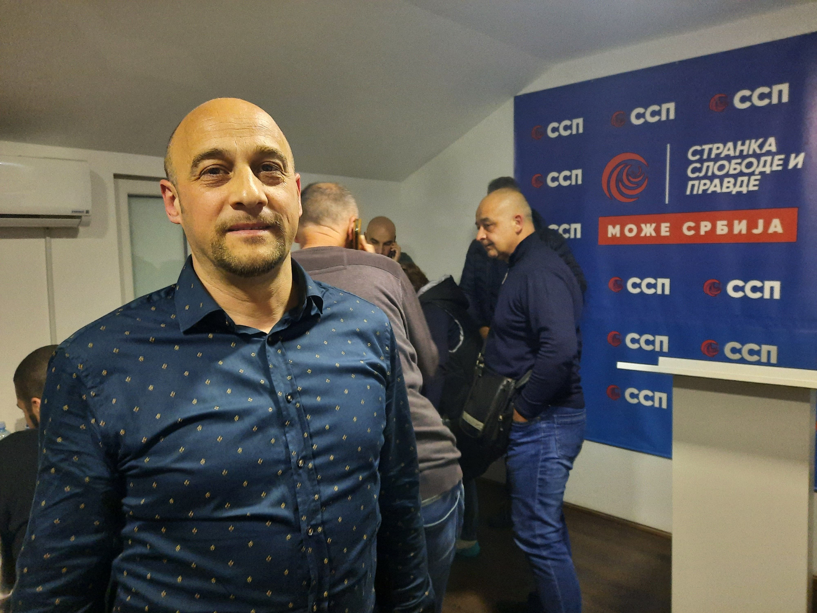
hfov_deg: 69.4
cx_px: 408
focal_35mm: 25
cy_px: 306
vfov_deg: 54.9
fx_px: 590
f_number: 2
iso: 400
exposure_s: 1/25
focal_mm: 4.6
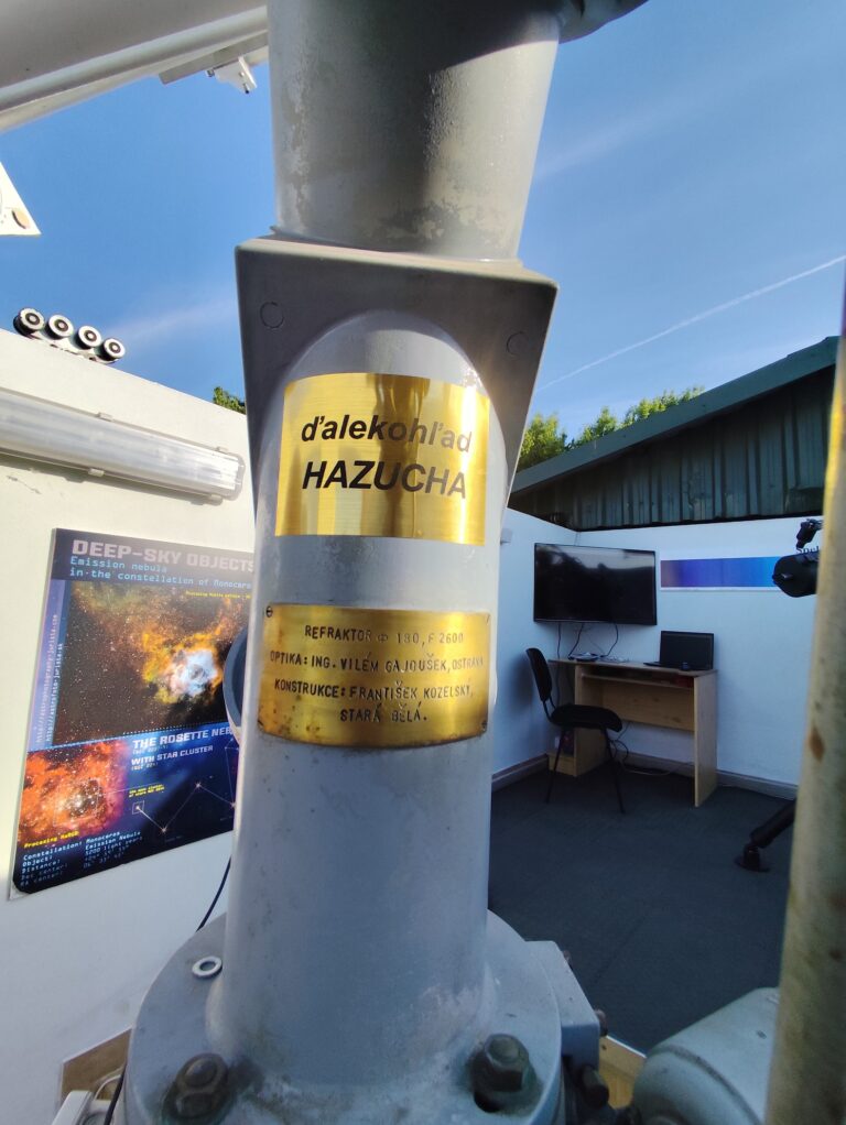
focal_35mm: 16
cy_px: 562
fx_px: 521
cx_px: 423
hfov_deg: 78.2
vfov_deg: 94.5
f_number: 2.2
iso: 50
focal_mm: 1.65
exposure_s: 1/1464
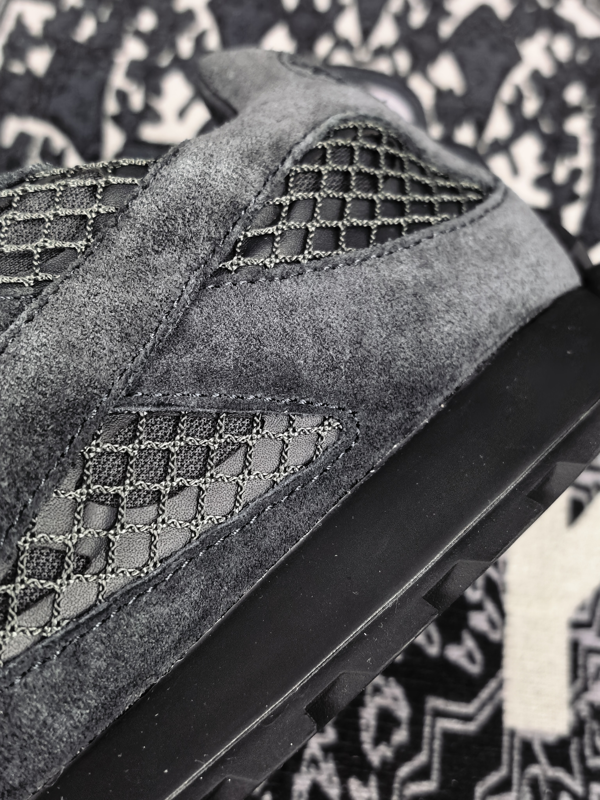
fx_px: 855
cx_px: 300
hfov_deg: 38.7
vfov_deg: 50.1
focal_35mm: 37
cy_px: 400
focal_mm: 5.75
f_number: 2
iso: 100
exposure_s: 1/100
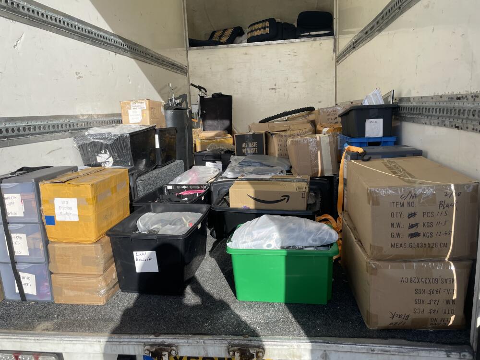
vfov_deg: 53.1
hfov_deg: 67.3
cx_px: 240
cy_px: 180
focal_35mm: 26
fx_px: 361
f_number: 1.6
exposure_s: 1/2257
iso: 32
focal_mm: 4.2
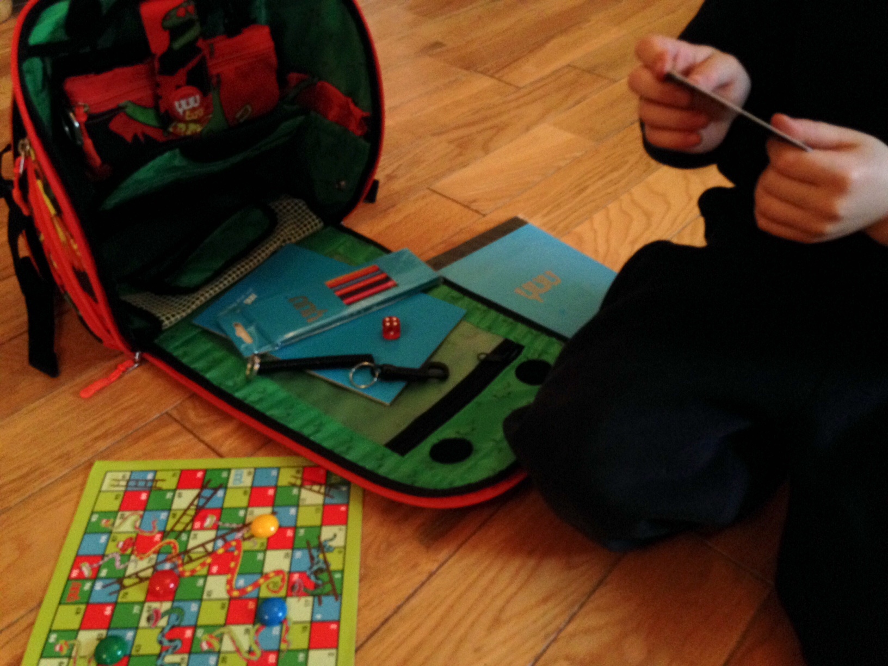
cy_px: 333
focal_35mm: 33
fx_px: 847
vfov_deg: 42.9
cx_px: 444
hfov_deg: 55.4
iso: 250
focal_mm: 4.12
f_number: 2.4
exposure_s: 1/20
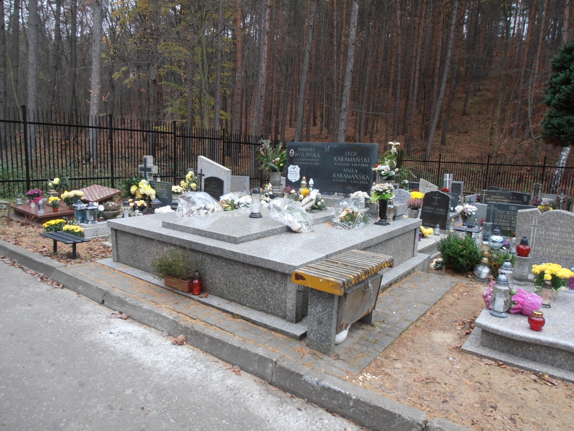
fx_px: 398
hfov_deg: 71.6
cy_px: 216
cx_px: 287
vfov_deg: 56.8
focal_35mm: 24
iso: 80
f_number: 3
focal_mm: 4.2
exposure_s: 1/30
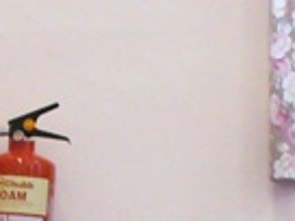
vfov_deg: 6.5
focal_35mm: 217
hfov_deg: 9.0
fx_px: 1849
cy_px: 511
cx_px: -100
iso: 400
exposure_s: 1/40
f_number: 2.8
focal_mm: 6.1
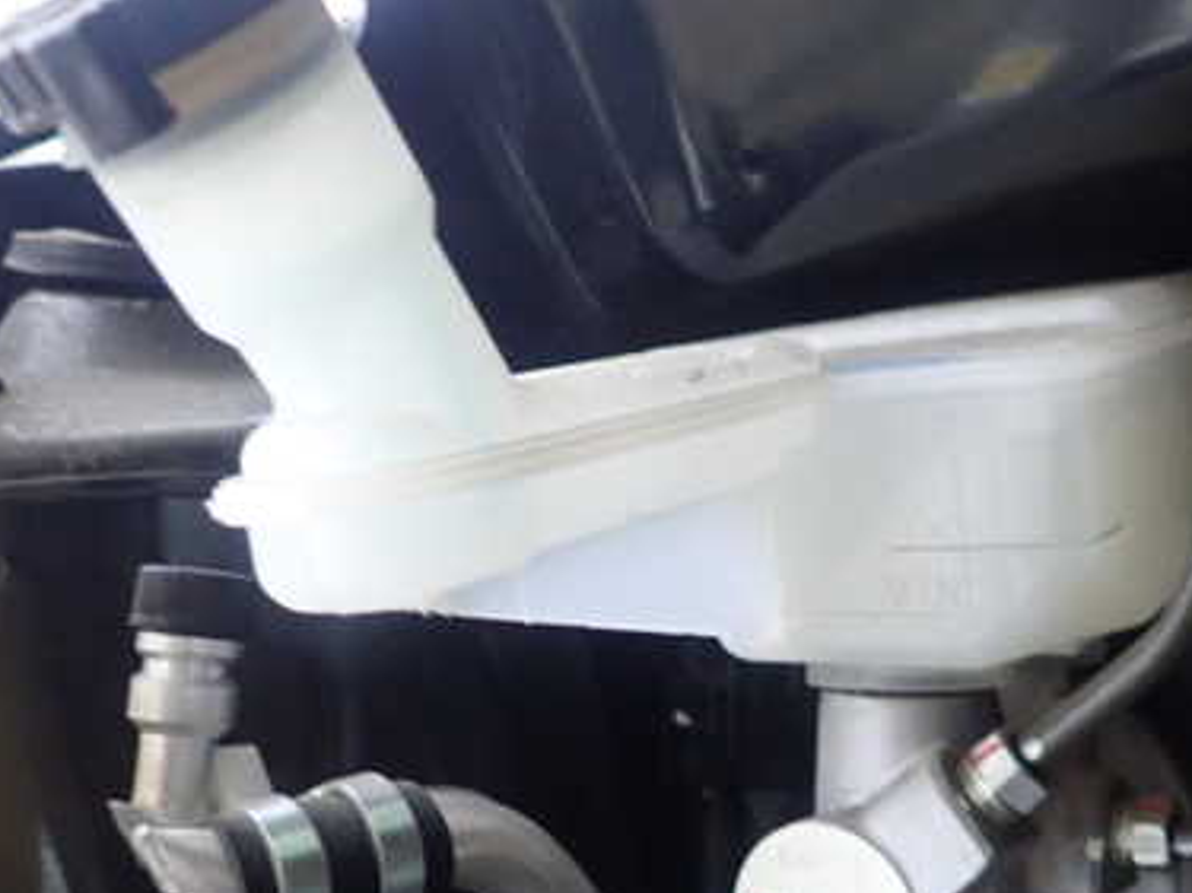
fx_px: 1377
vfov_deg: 35.6
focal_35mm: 40
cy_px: 585
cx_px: 664
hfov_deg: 46.7
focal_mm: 4.5
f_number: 2
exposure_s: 1/30
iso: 800
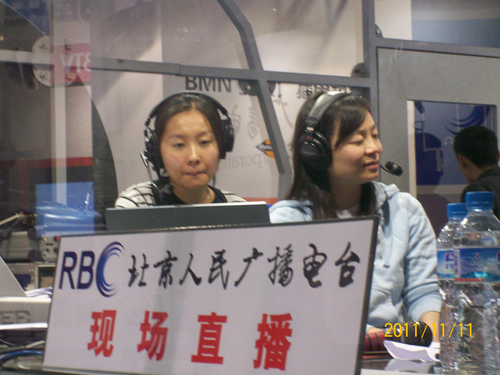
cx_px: 250
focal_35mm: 105
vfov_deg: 14.1
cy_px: 188
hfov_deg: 18.7
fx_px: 1517
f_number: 4.9
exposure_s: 1/22.4
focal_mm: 17.4
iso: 160
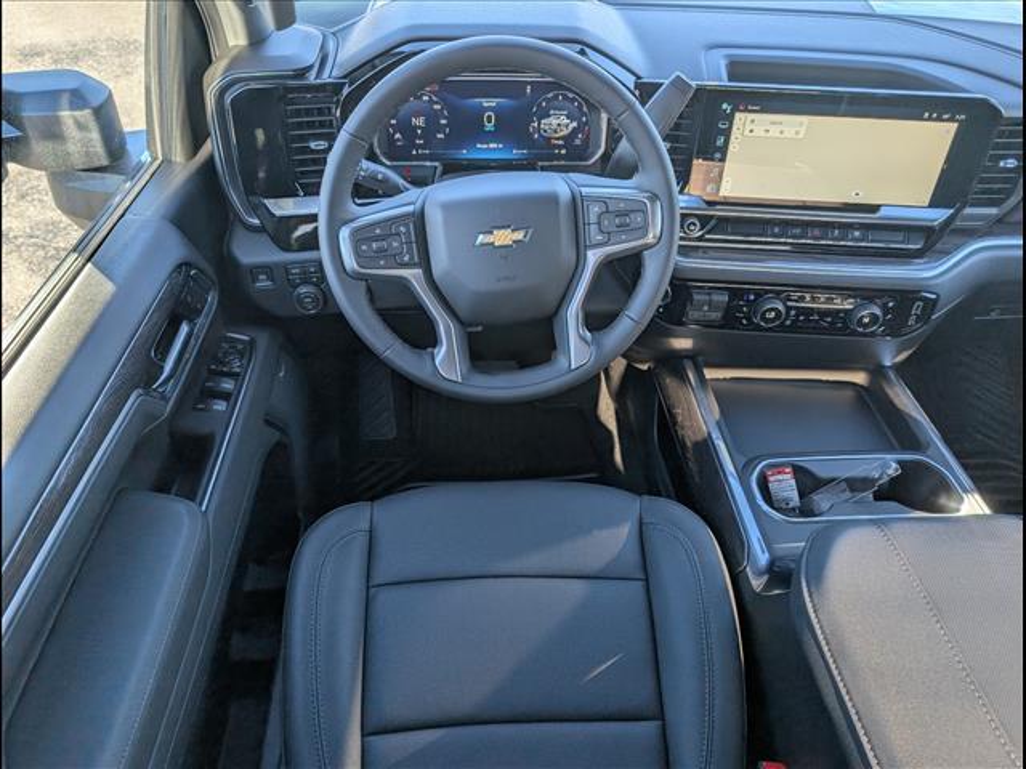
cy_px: 384
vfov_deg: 56.8
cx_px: 513
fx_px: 711
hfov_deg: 71.6
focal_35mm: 24
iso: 40
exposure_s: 1/192
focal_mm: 6.9
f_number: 1.68
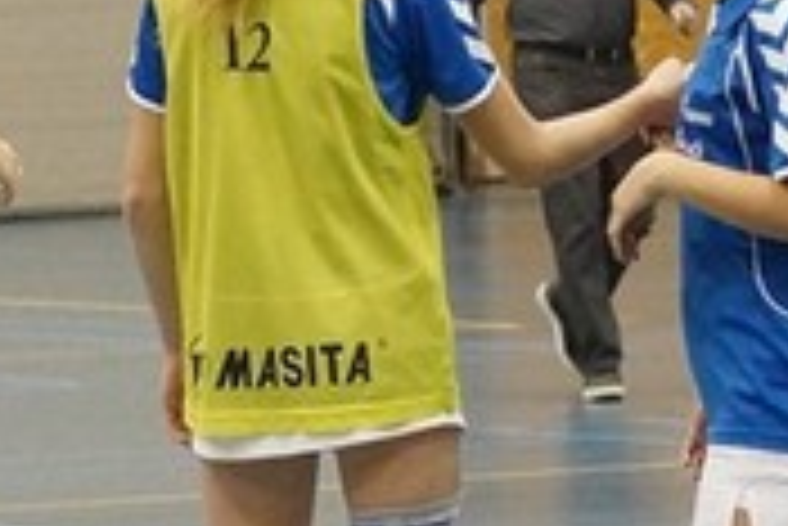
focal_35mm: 438
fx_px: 9595
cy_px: 220
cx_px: 167
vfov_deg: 3.1
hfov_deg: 4.7
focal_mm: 50
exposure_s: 1/250
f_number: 3.2
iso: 1600
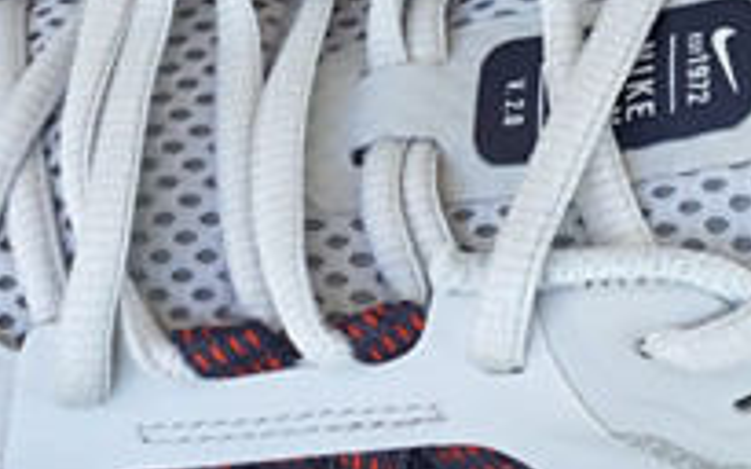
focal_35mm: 144
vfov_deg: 8.9
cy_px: -192
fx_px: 2946
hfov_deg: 14.5
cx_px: 502
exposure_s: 1/126
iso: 25
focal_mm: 3.3
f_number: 2.4
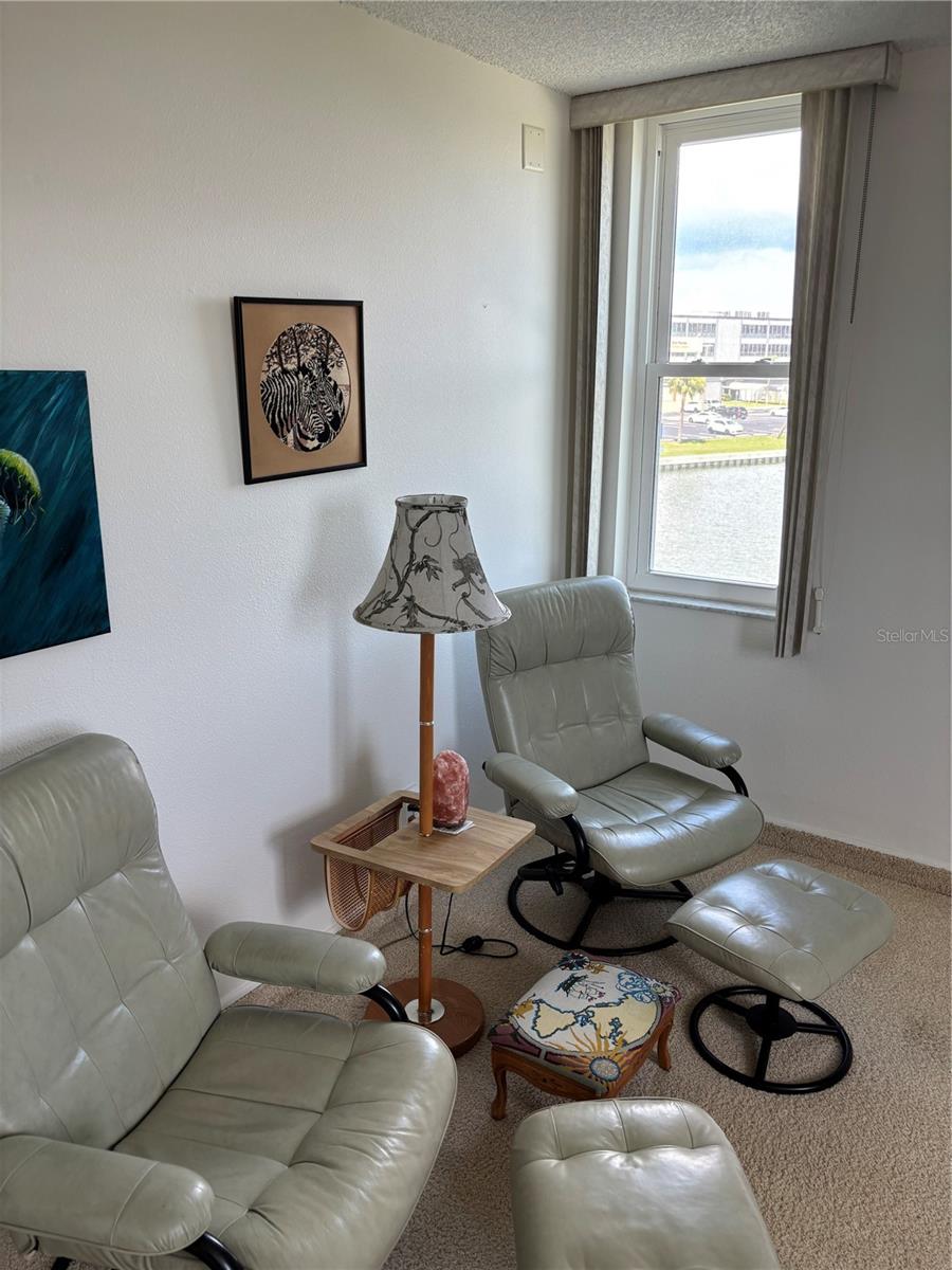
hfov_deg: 53.1
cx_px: 476
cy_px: 635
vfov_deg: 67.3
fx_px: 953
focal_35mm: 26
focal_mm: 5.96
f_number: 1.6
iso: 64
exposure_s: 1/121
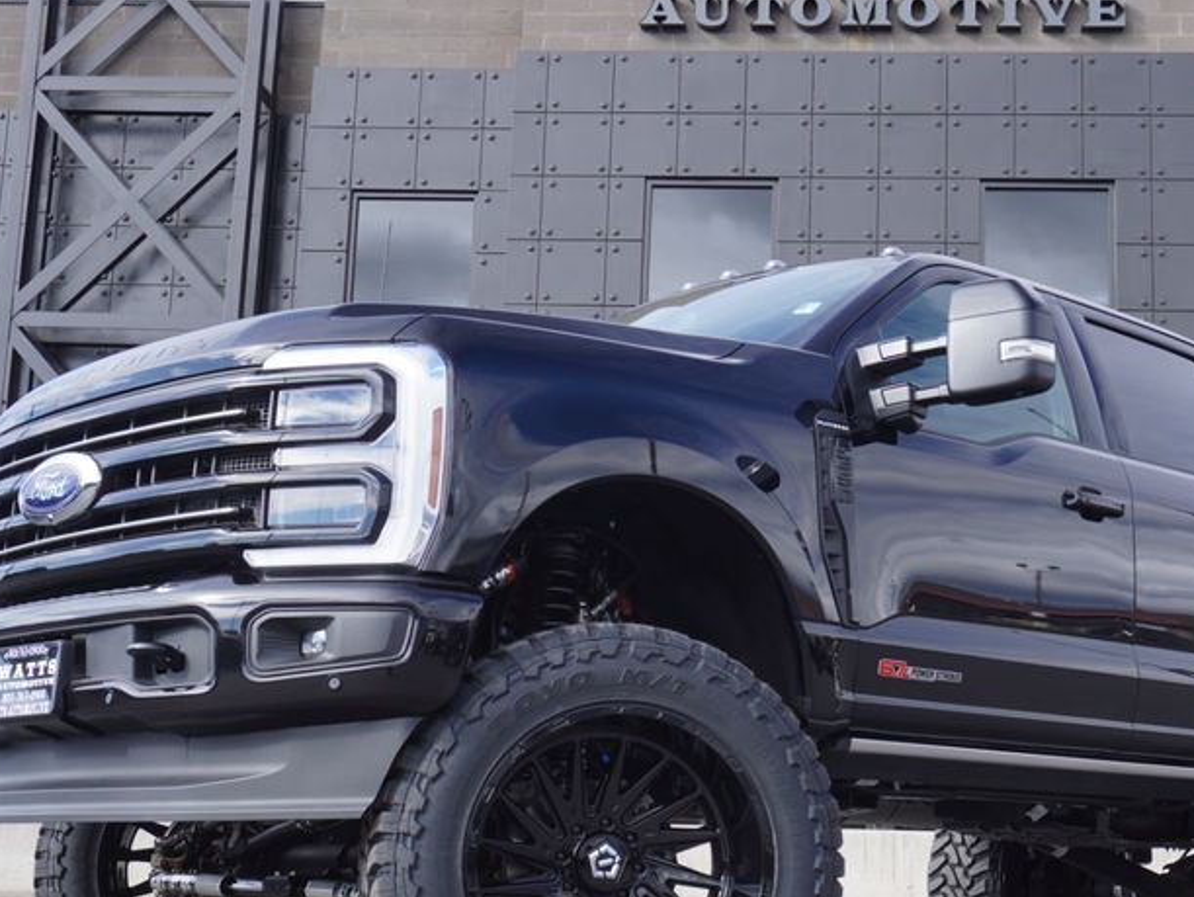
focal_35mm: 58
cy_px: 473
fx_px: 2002
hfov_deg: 33.0
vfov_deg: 25.3
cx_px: 750
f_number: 6.3
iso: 100
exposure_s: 1/125
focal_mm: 24
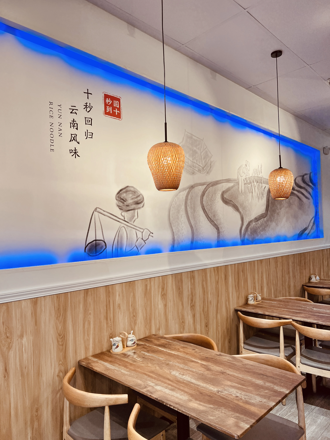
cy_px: 220
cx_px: 165
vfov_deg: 67.3
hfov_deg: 53.1
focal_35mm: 26
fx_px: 330
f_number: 1.5
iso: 50
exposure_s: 1/120
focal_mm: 5.7
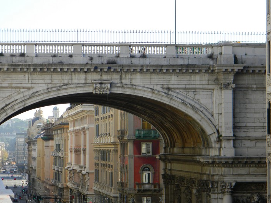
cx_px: 129
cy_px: 112
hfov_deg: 16.6
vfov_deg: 12.4
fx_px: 931
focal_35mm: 119
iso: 80
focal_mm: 19
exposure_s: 1/210
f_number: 4.7
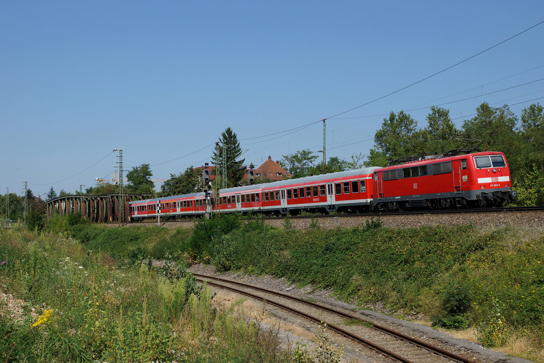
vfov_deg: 25.8
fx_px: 793
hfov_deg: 37.9
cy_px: 182
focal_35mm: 52
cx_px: 272
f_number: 6.3
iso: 200
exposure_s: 1/1000
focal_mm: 35
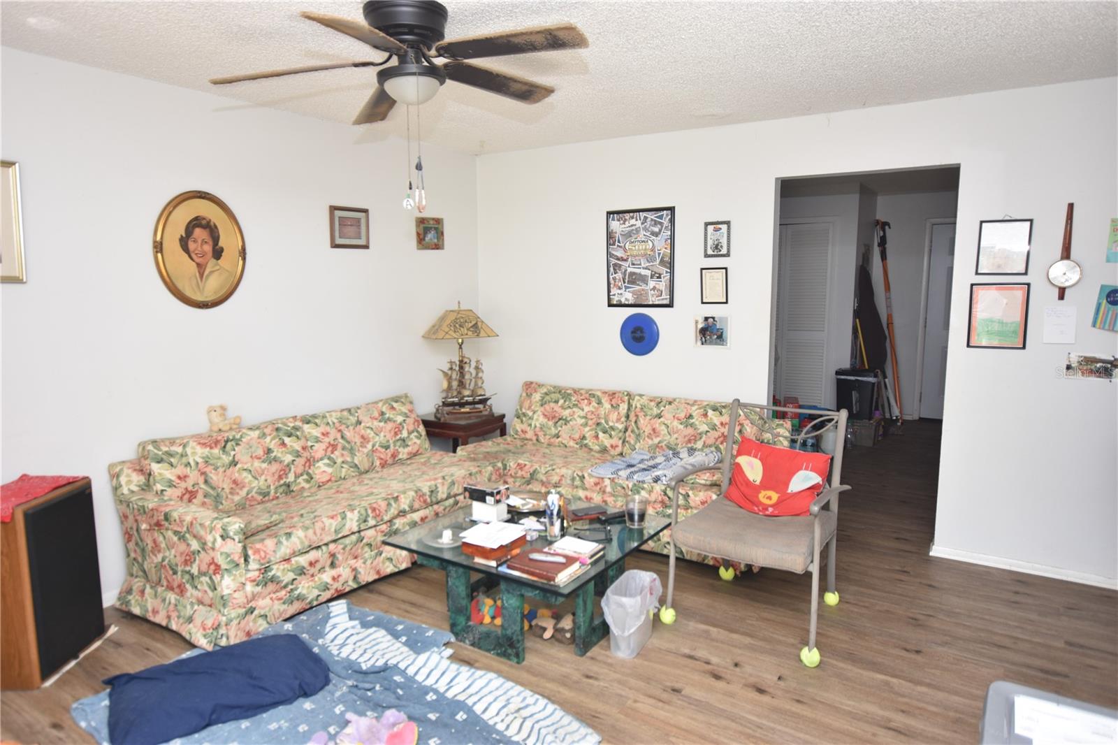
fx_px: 652
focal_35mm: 21
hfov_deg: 81.2
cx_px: 559
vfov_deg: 59.5
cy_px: 372
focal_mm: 14
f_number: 4
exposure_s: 1/60
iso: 320
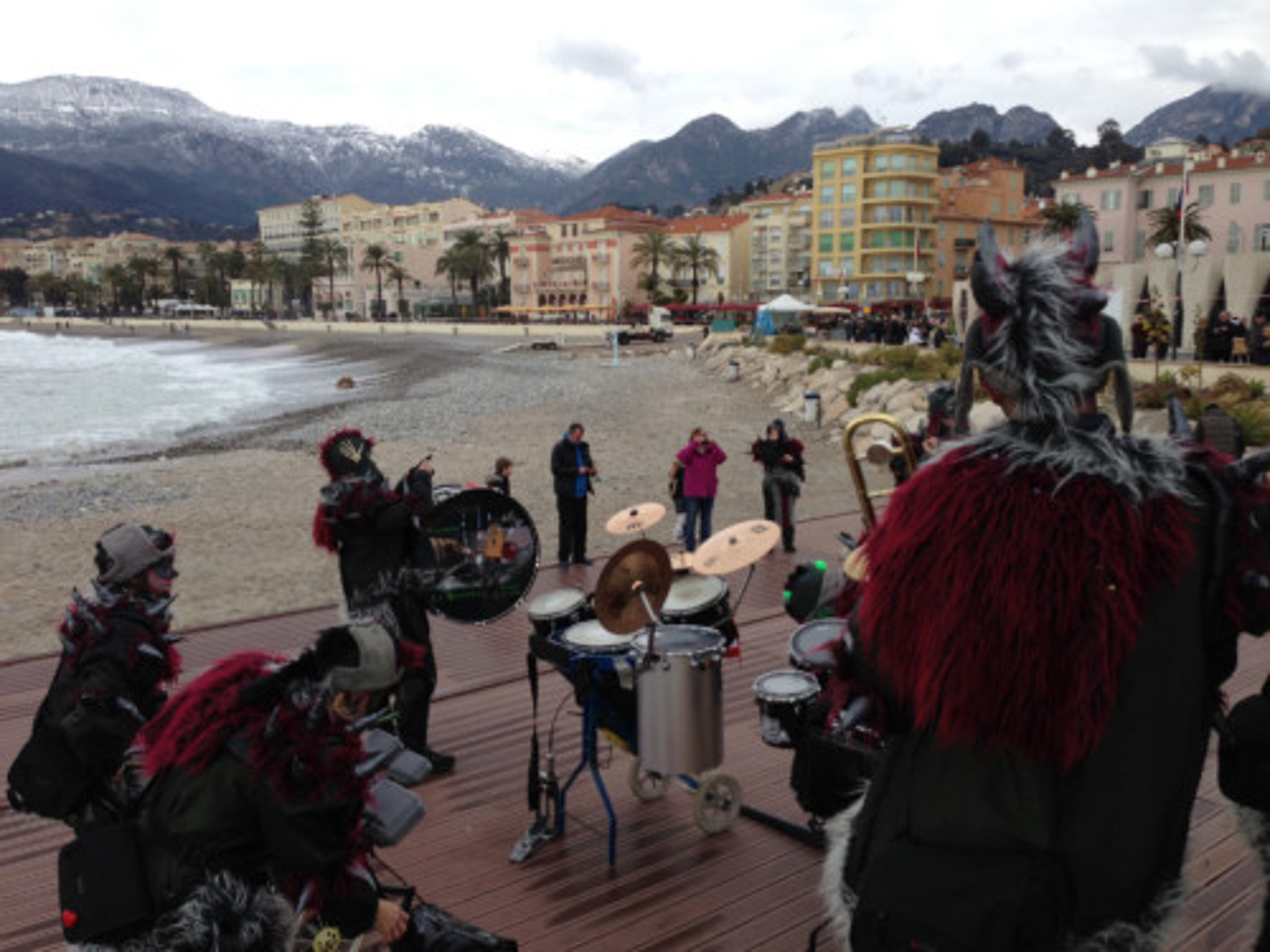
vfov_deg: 42.9
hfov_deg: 55.4
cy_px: 476
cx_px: 635
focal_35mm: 33
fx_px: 1211
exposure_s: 1/742
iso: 50
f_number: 2.4
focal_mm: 4.13
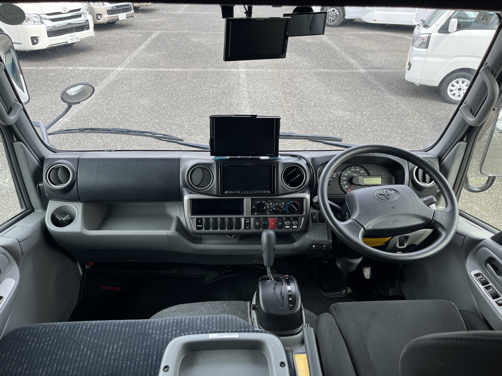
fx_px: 377
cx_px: 251
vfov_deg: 53.1
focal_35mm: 26
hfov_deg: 67.3
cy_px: 188
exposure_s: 1/445
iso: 50
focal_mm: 5.1
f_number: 1.6
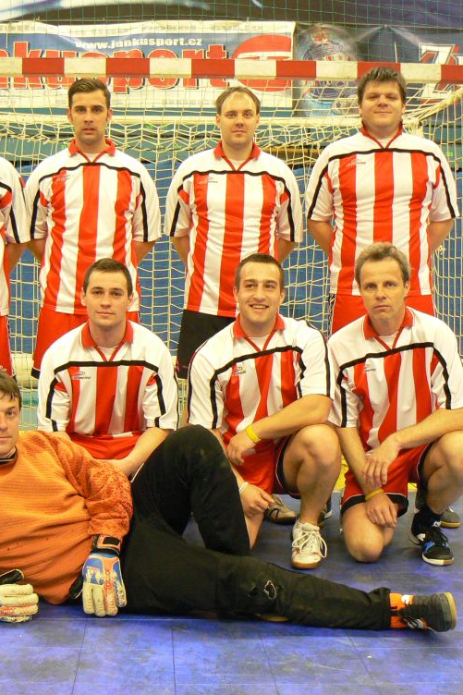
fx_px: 984
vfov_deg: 38.9
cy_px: 348
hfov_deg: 26.4
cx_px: 173
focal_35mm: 51
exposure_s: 1/15
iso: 200
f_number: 2.8
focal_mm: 6
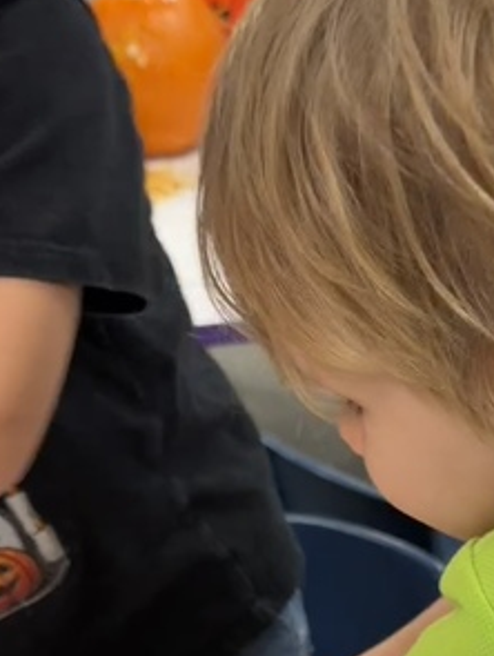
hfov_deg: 22.6
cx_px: 296
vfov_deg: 27.4
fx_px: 1234
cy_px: 716
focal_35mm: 65
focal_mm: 6.76
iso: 125
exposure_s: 1/60
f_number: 1.78
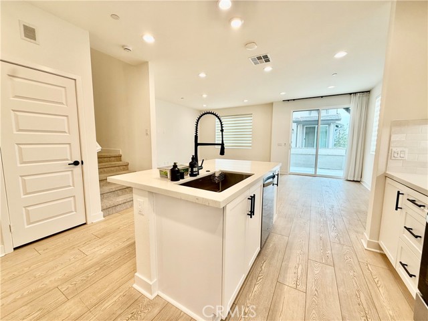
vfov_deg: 85.7
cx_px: 214
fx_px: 173
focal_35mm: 14
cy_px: 160
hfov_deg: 102.1
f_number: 2.2
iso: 80
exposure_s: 1/120
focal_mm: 2.22
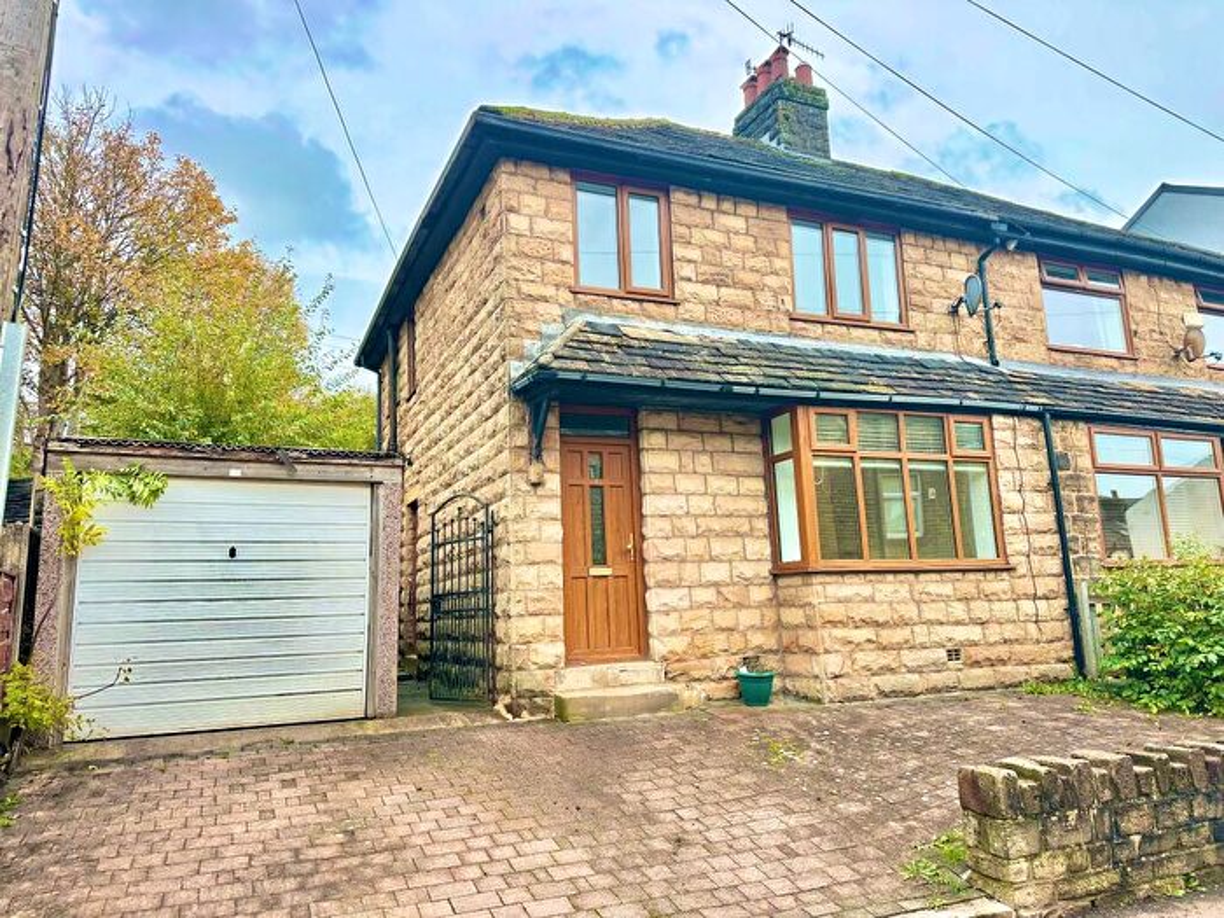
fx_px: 849
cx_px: 612
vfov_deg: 56.8
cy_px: 459
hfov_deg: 71.6
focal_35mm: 24
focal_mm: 6.86
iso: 80
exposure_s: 1/654
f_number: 1.78
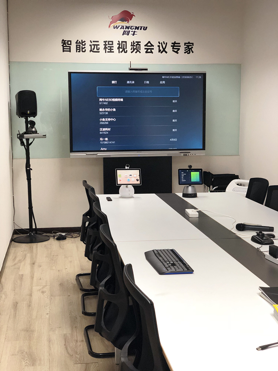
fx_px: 557
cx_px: 139
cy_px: 186
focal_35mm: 52
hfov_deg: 28.0
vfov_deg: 36.8
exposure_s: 1/45
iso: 100
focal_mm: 6
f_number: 2.4
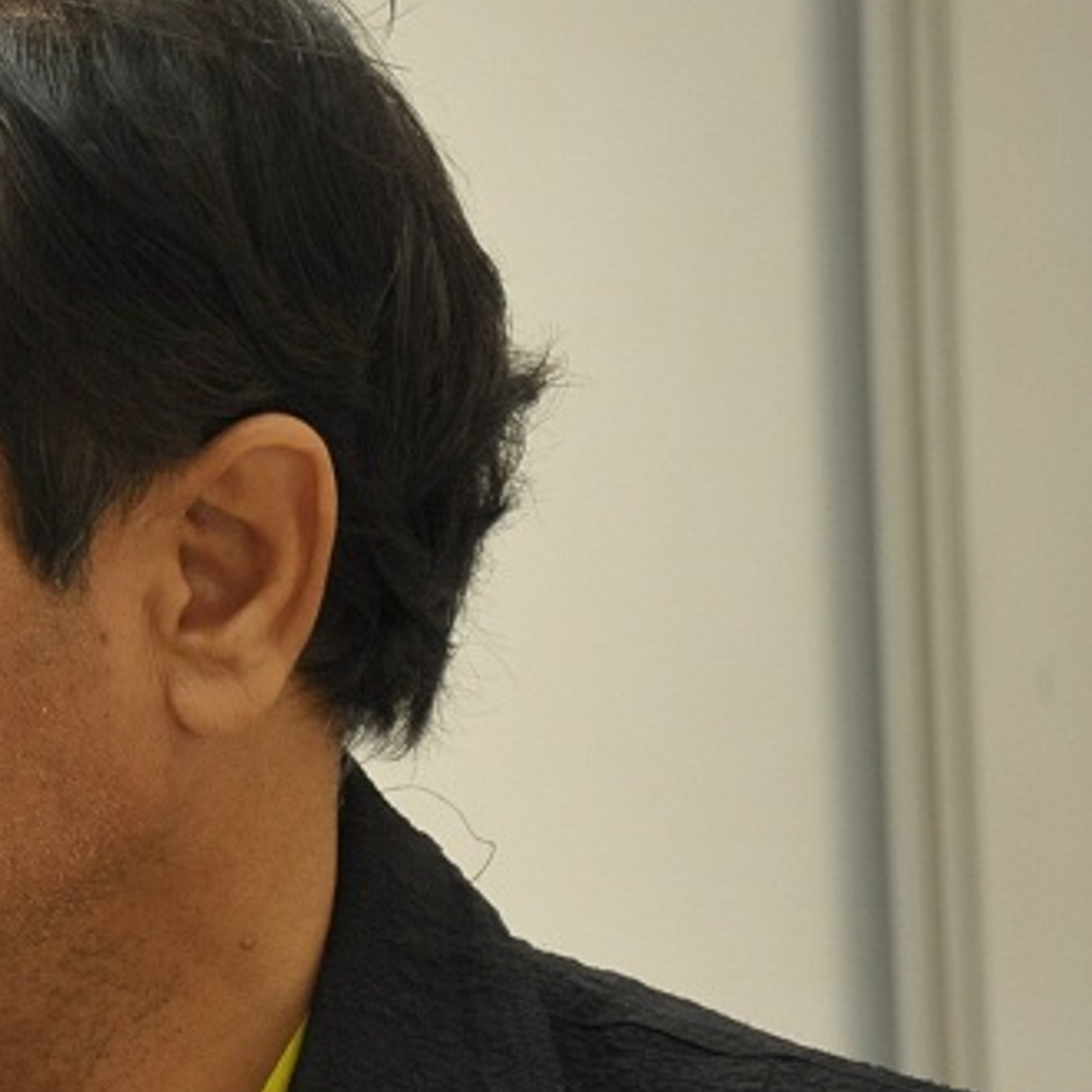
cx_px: -311
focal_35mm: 690
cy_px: 697
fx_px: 24626
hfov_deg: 2.5
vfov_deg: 2.5
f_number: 5.6
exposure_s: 1/250
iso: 2500
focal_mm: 300
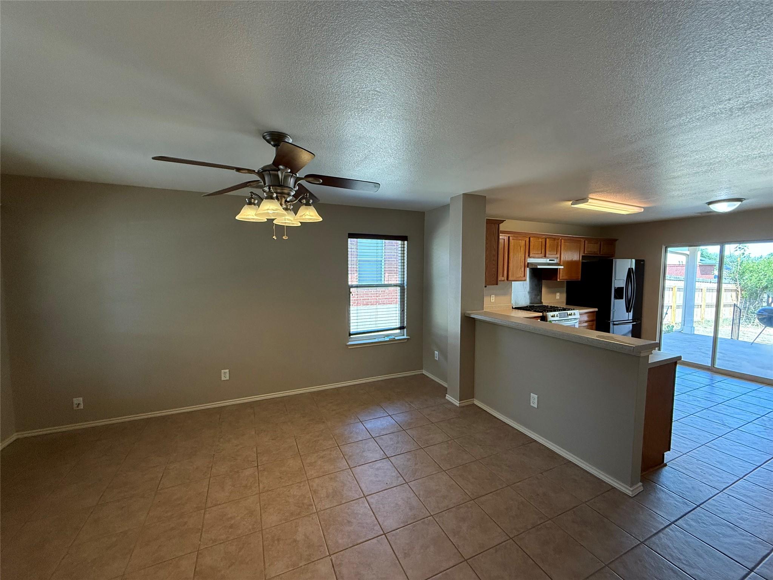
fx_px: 313
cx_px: 386
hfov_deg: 102.1
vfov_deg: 85.7
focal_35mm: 14
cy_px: 290
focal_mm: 2.22
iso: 320
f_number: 2.2
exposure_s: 1/120
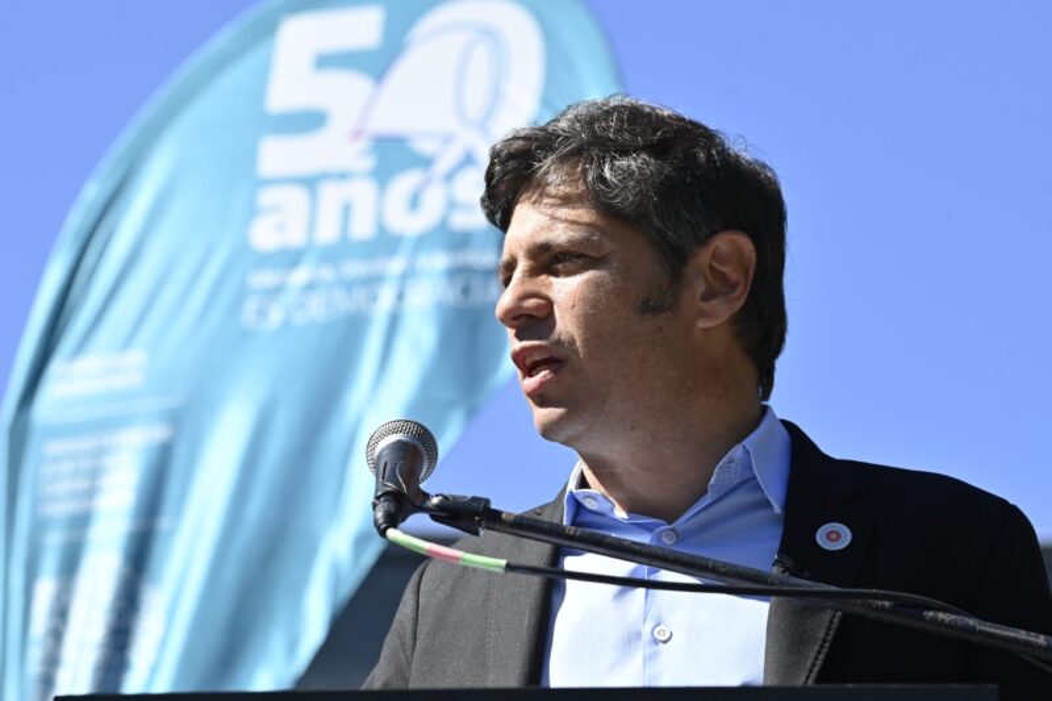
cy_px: 350
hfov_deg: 10.3
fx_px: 5843
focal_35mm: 200
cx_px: 526
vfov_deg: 6.9
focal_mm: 200
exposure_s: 1/800
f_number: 6.3
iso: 250
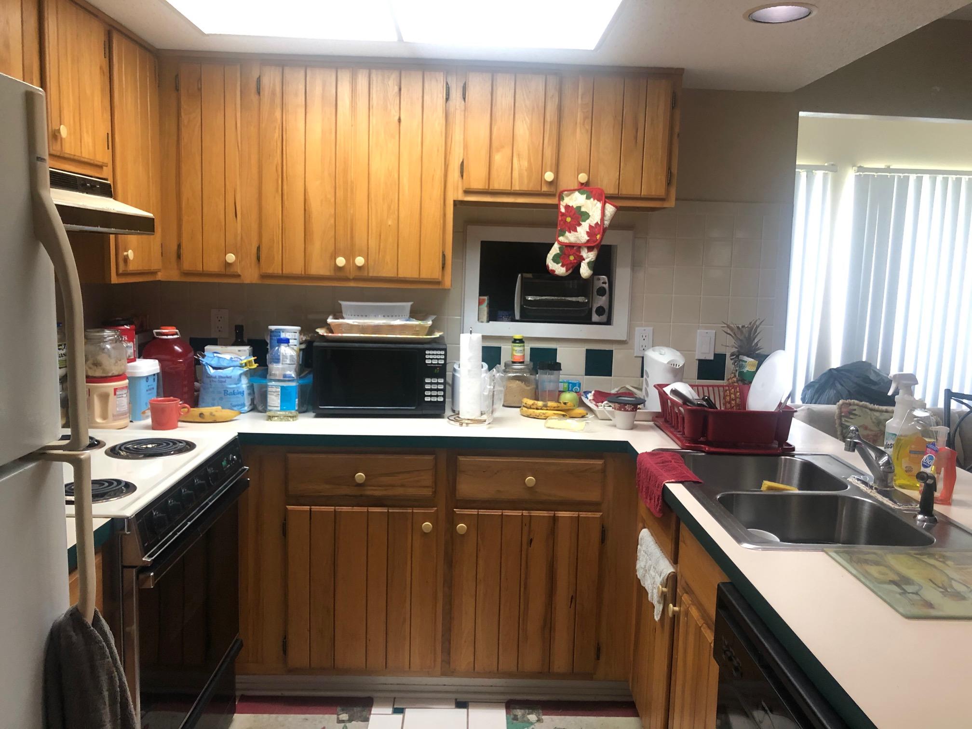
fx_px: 786
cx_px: 486
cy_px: 364
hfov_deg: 63.4
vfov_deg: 49.7
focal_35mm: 28
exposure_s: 1/15
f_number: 1.8
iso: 64
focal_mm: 3.99
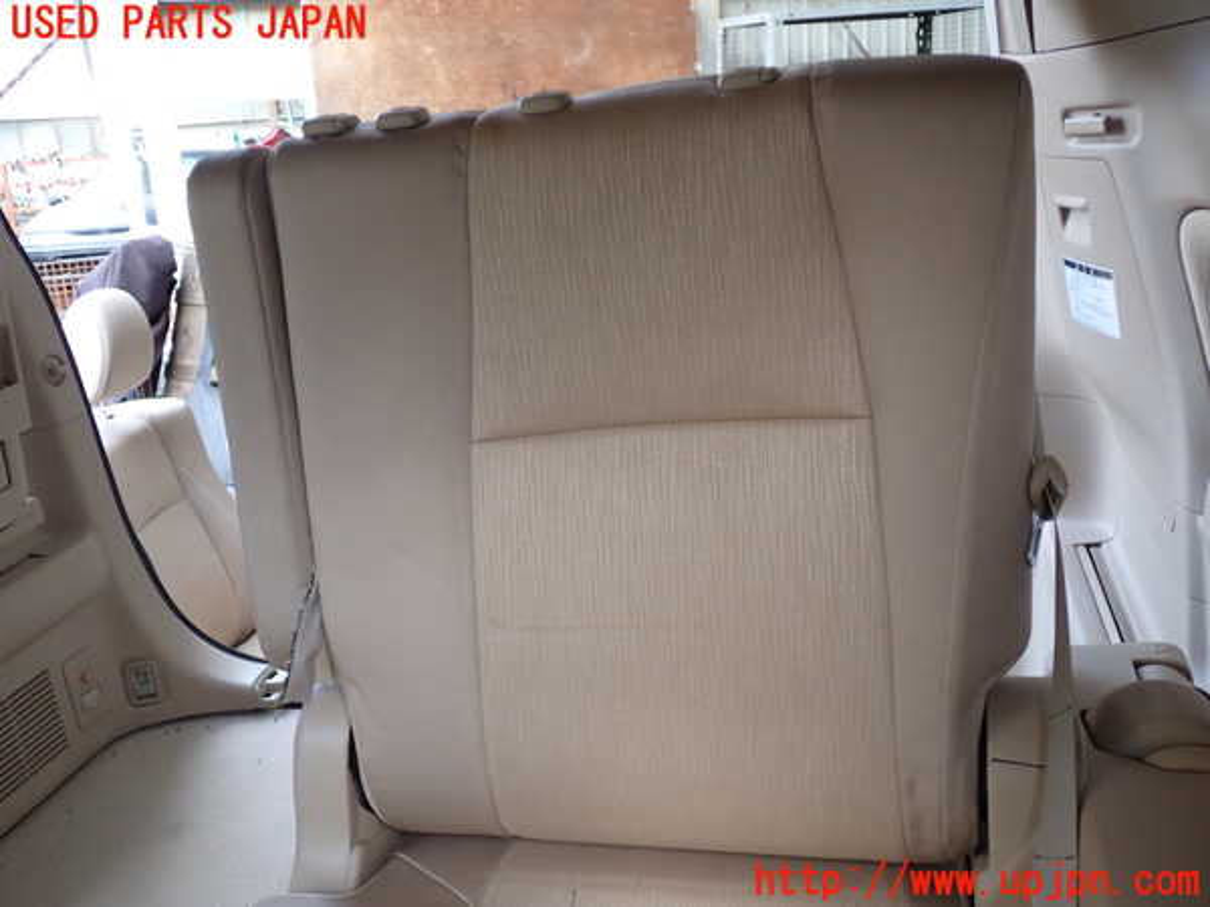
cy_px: 454
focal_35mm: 32
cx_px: 605
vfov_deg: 44.2
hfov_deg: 56.8
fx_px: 1119
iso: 200
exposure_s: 1/60
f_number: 2.4
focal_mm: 5.79
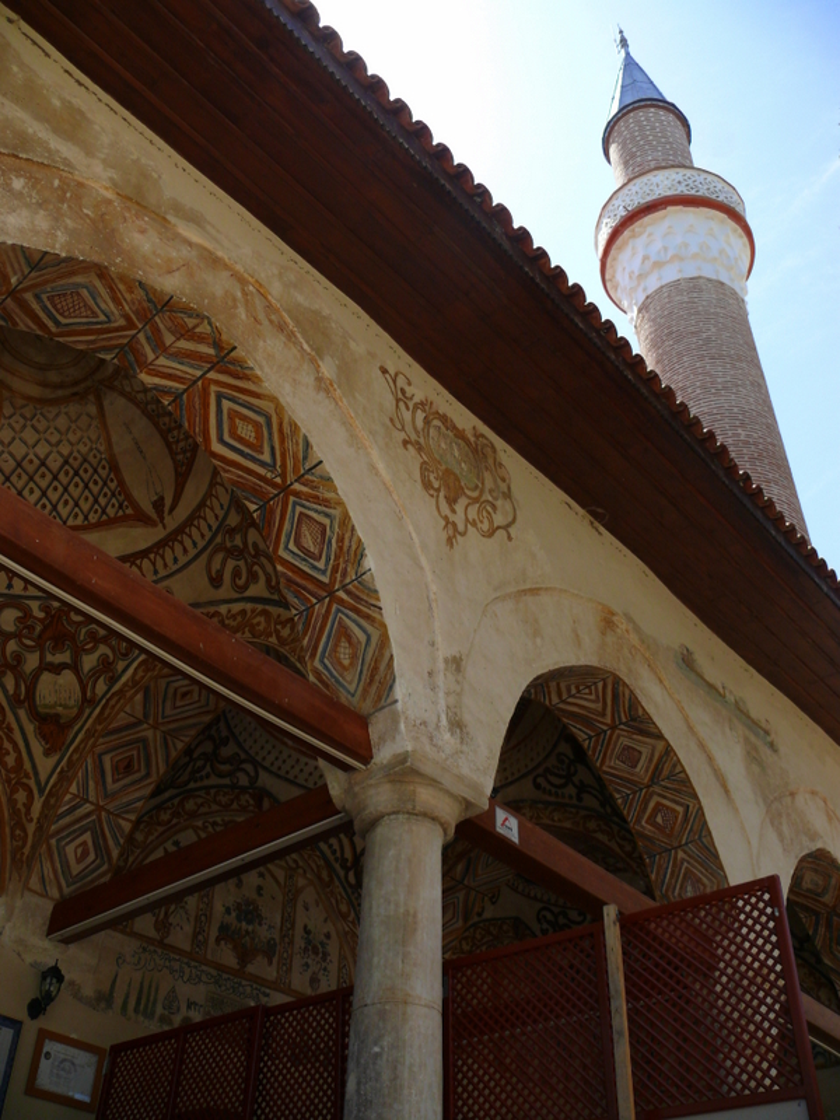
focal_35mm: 35
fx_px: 1132
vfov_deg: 52.6
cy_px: 560
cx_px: 420
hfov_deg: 40.7
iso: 100
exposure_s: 1/320
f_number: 2.8
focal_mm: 7.4
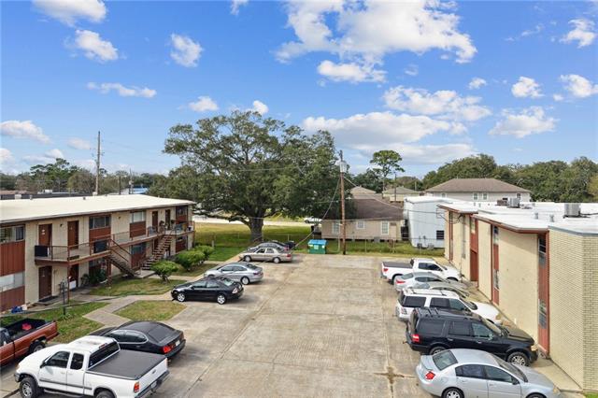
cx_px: 299
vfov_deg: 57.2
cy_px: 199
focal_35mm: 22
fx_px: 365
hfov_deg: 78.6
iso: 1600
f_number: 10
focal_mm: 22
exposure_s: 1/2500
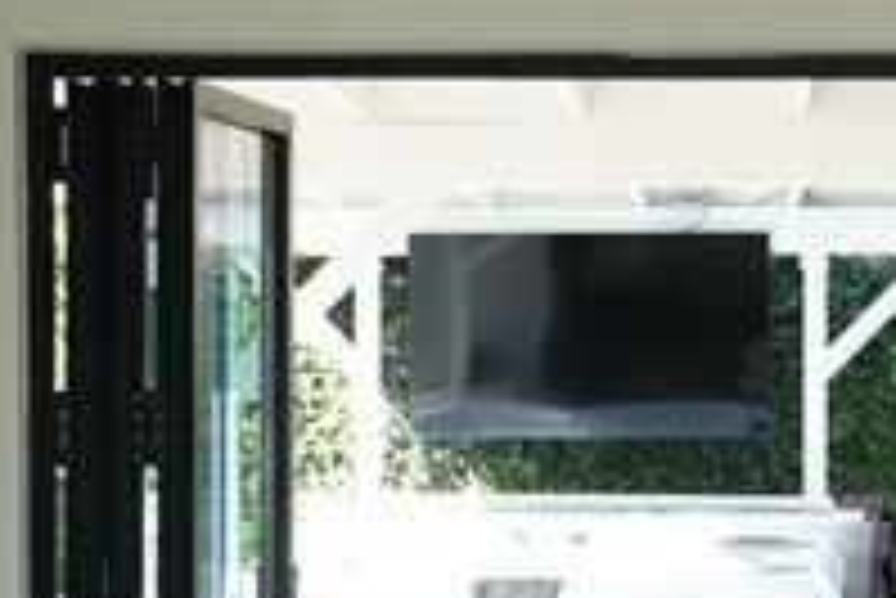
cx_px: 702
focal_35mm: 116
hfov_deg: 17.5
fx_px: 2889
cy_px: 402
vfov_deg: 11.8
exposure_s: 1/1000
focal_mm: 36
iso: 2000
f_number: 4
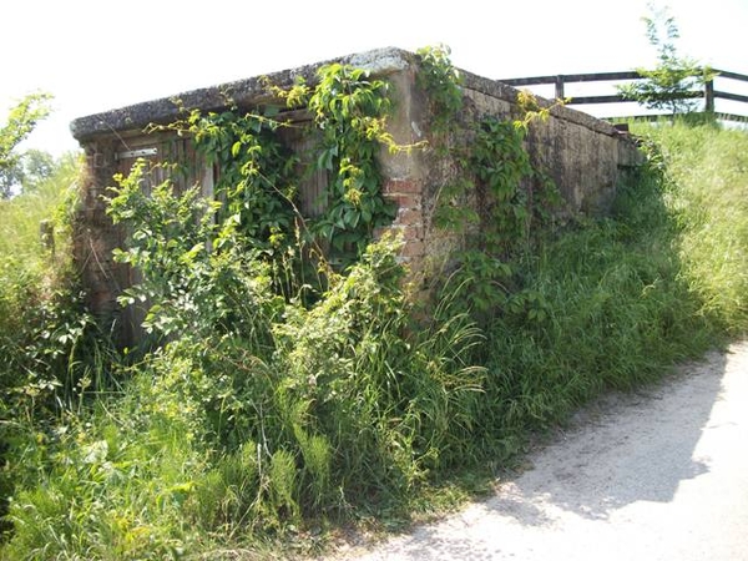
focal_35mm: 32
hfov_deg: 56.8
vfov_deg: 44.2
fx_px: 691
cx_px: 374
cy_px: 280
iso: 80
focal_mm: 5.7
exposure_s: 1/320
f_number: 2.9
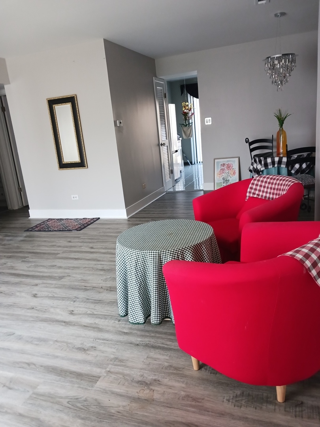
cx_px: 160
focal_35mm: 27
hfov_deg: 51.4
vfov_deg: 65.3
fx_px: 333
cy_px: 214
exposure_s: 1/60
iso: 200
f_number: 1.8
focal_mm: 4
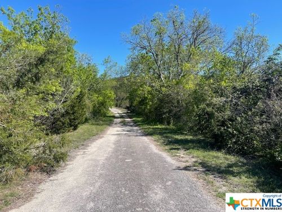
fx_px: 204
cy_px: 106
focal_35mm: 25
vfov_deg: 54.9
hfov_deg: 69.4
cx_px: 141
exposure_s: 1/2288
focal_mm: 5.1
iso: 32
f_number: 1.6
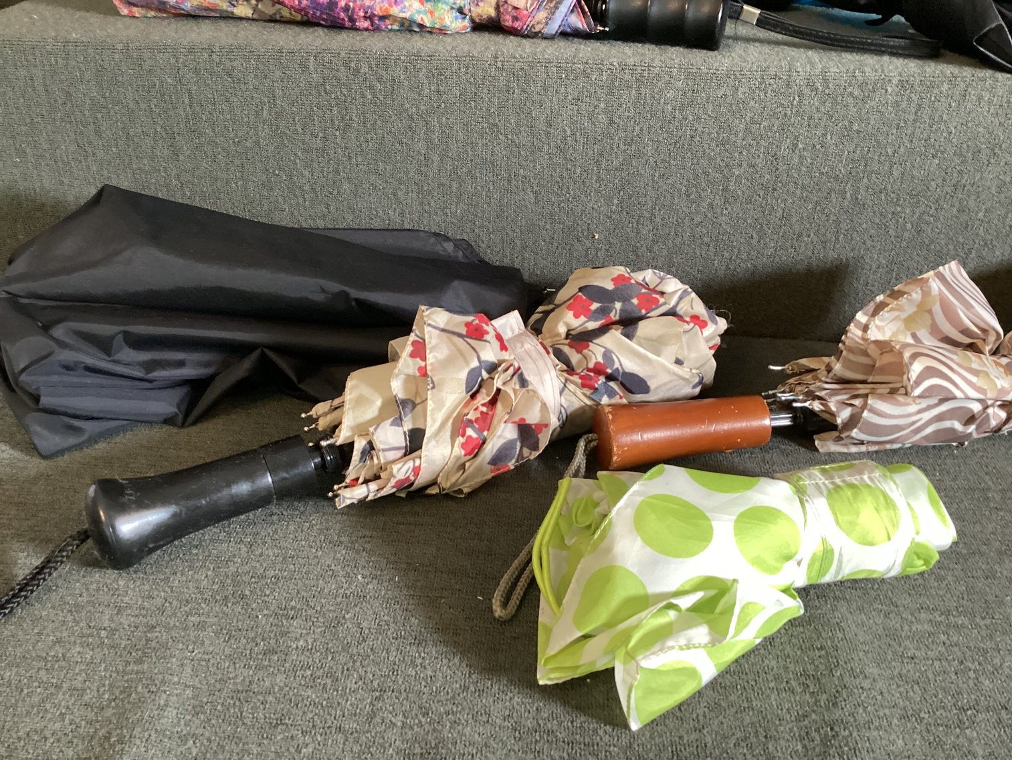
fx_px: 906
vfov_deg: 45.4
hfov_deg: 58.3
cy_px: 380
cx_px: 506
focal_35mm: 31
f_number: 2.4
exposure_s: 1/50
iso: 250
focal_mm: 3.3
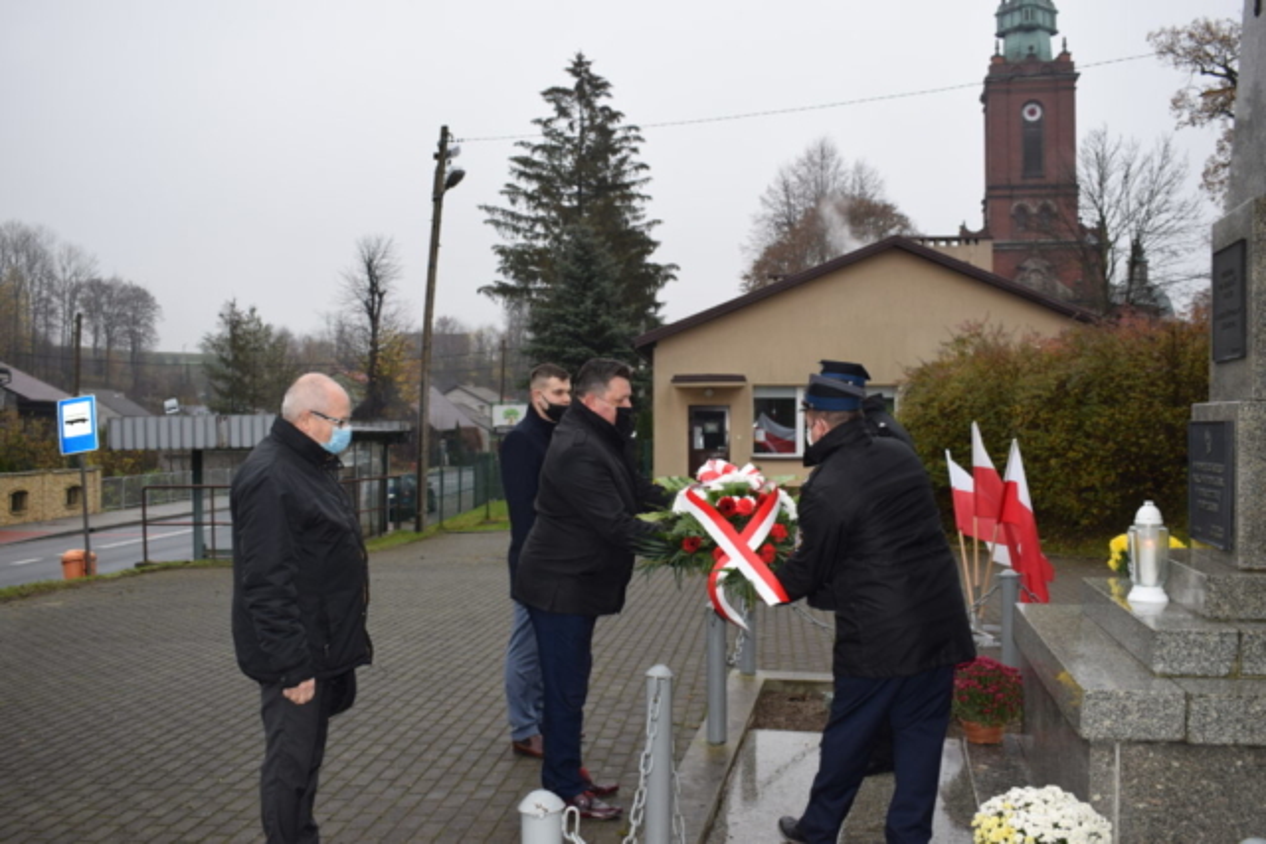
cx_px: 633
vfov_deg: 38.4
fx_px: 1213
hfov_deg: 55.1
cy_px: 422
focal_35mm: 34
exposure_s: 1/125
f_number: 5.6
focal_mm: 23
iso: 280
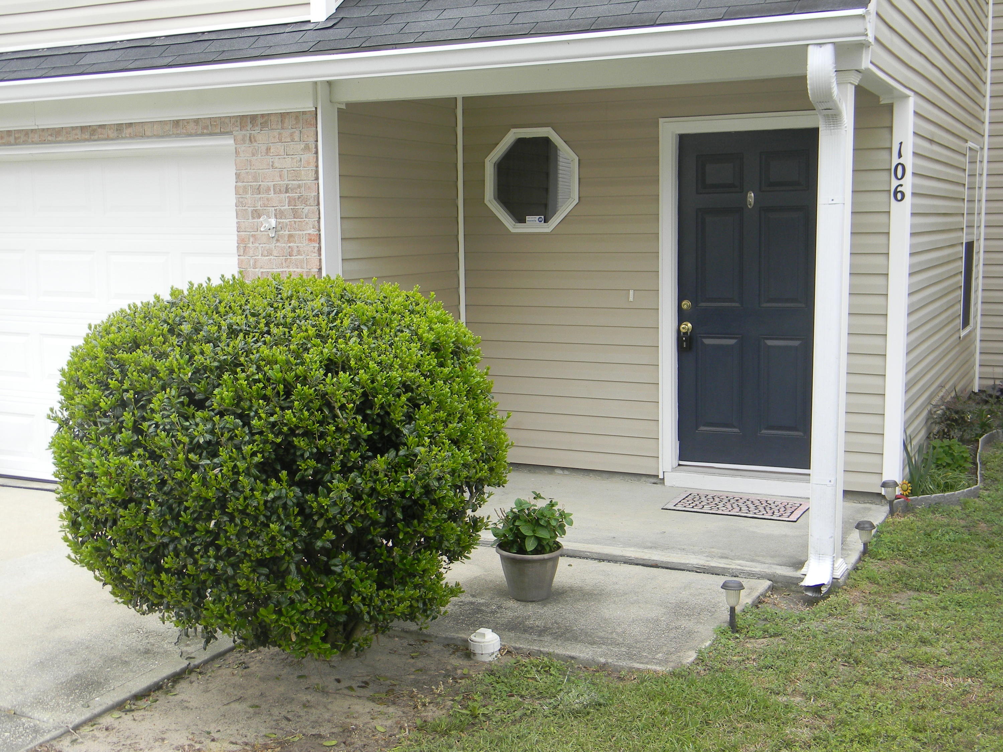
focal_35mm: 41
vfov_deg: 35.1
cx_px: 502
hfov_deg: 45.8
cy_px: 376
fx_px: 1188
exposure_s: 1/165
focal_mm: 7.3
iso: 80
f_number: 3.8
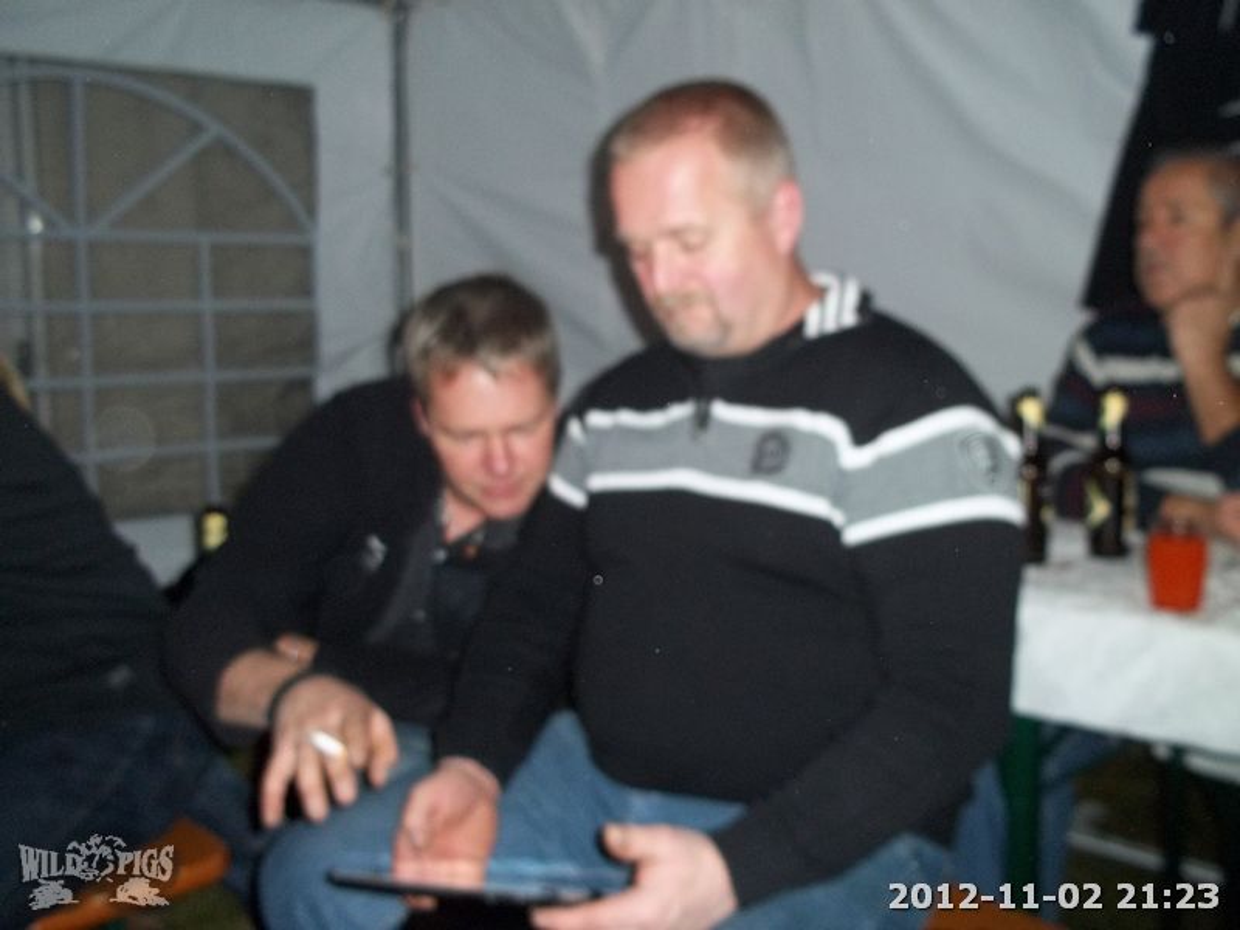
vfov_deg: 39.7
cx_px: 620
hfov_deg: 51.4
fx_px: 1290
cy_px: 465
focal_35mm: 36
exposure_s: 1/30
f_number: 3.1
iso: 160
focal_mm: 6.5
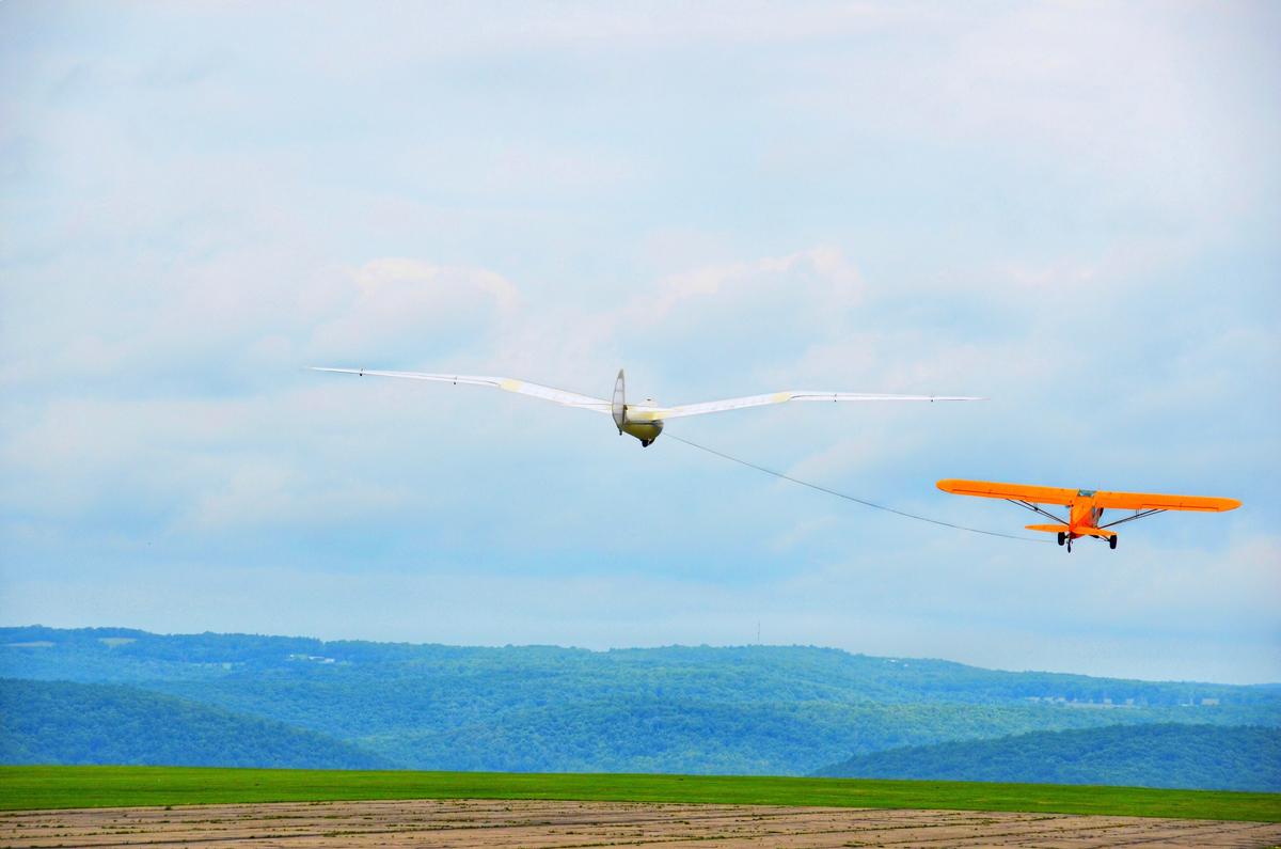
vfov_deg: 8.1
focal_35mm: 168
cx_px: 640
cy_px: 424
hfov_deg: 12.3
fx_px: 5966
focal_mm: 112
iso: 400
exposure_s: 1/2000
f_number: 7.1
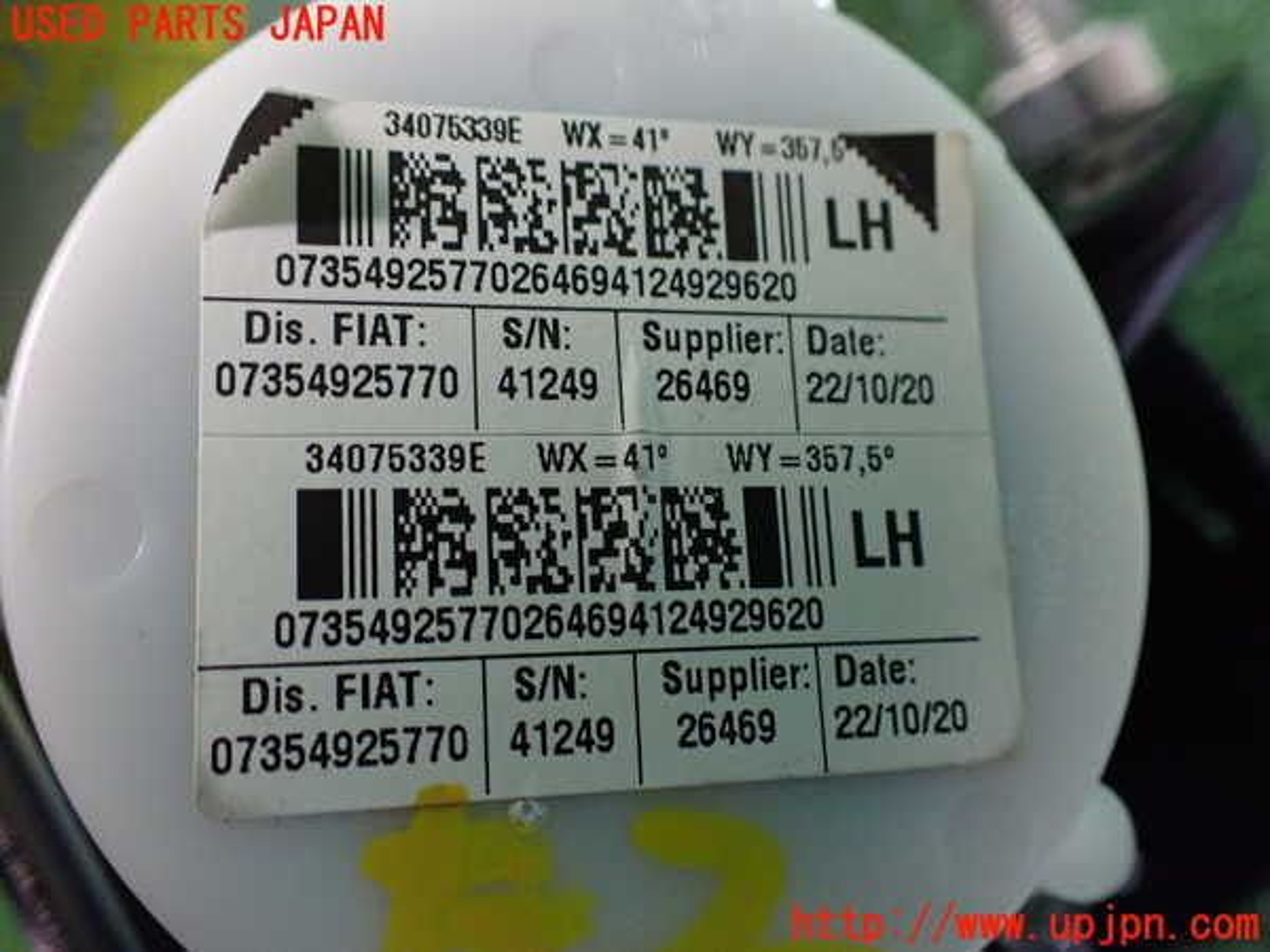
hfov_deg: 60.0
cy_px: 476
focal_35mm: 30
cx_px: 635
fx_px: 1101
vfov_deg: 46.8
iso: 800
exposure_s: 1/60
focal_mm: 5.4
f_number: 2.3
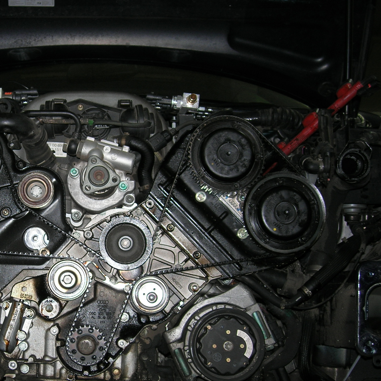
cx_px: 70
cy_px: 235
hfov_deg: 27.1
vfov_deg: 27.6
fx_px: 772
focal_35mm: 62
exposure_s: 1/60.1
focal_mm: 8.5
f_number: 2.9
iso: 64
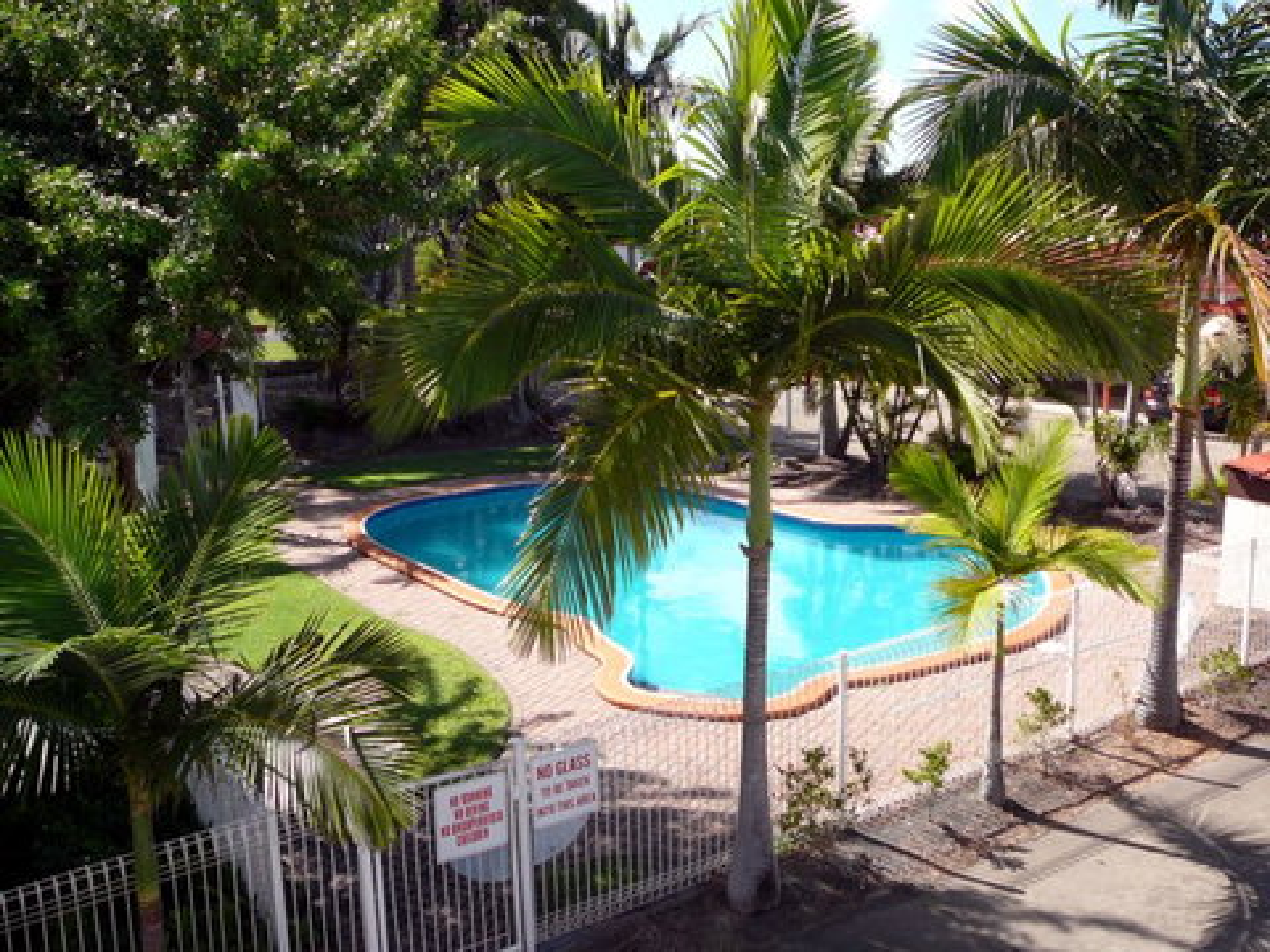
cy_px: 476
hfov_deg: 52.6
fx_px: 1284
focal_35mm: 35
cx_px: 635
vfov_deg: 40.7
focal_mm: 5.2
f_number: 2.8
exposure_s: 1/640
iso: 80
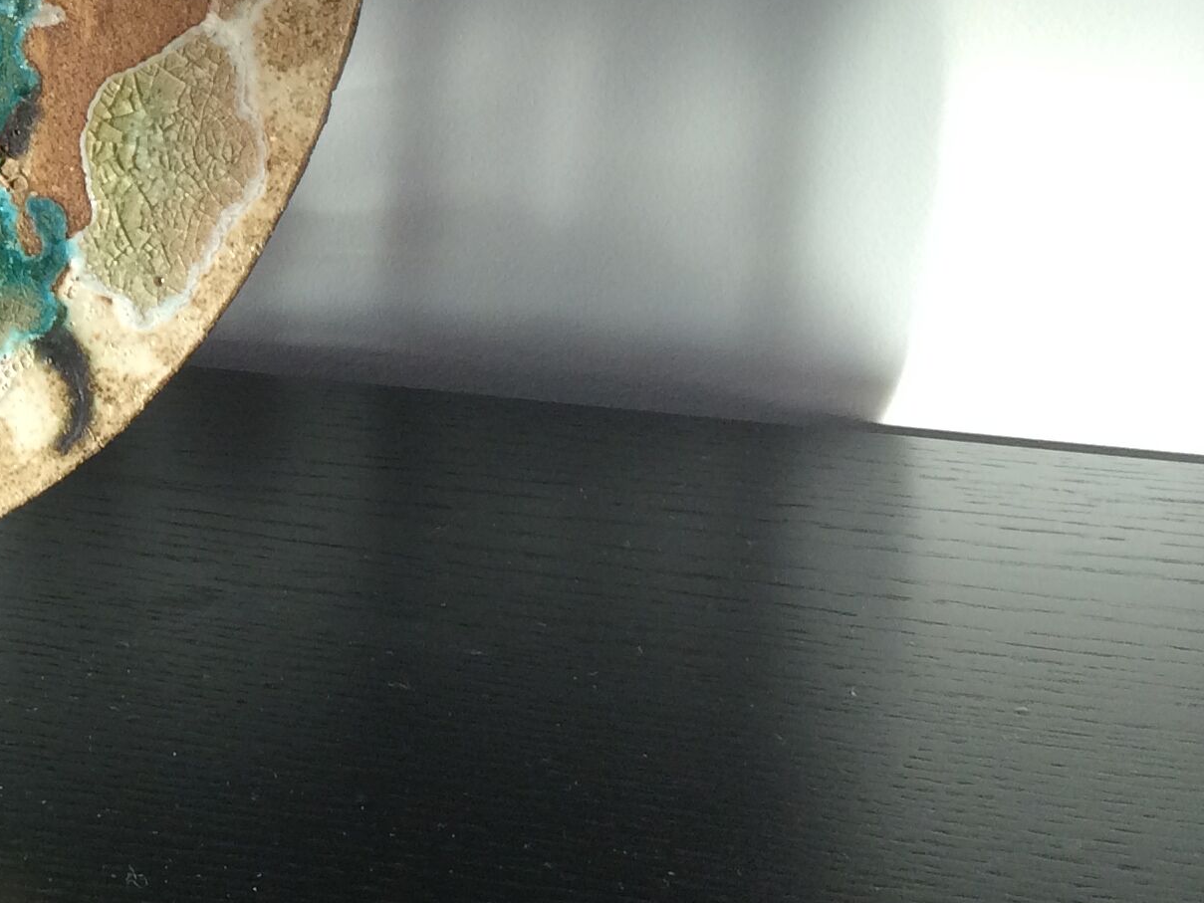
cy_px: -132
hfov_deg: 21.6
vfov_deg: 17.5
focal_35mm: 81
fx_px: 2818
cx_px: -389
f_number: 2.2
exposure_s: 1/120
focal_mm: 4.12
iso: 64
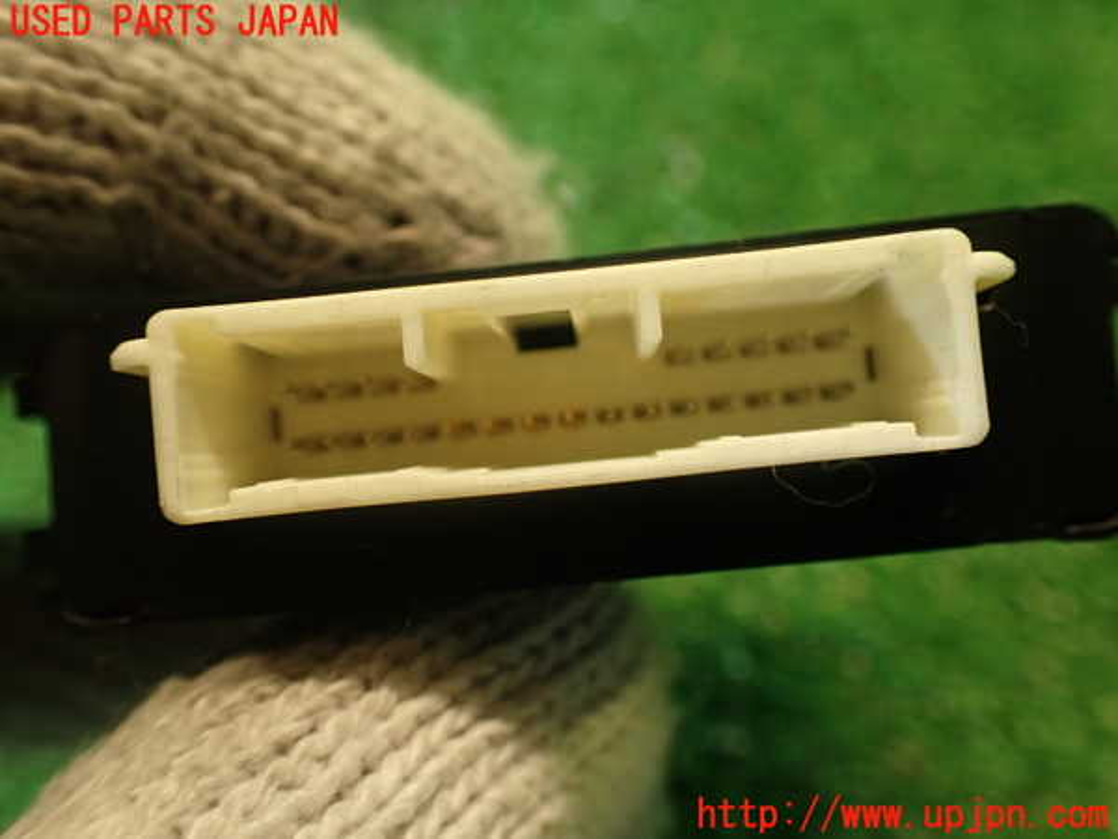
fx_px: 1034
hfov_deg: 56.8
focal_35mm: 32
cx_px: 559
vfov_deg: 44.2
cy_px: 420
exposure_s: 1/30
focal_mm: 5.79
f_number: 2.4
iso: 200
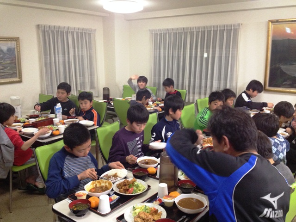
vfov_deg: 40.7
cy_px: 111
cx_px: 148
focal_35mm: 35
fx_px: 299
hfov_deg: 52.6
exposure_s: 1/20
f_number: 2.4
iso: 200
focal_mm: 4.28
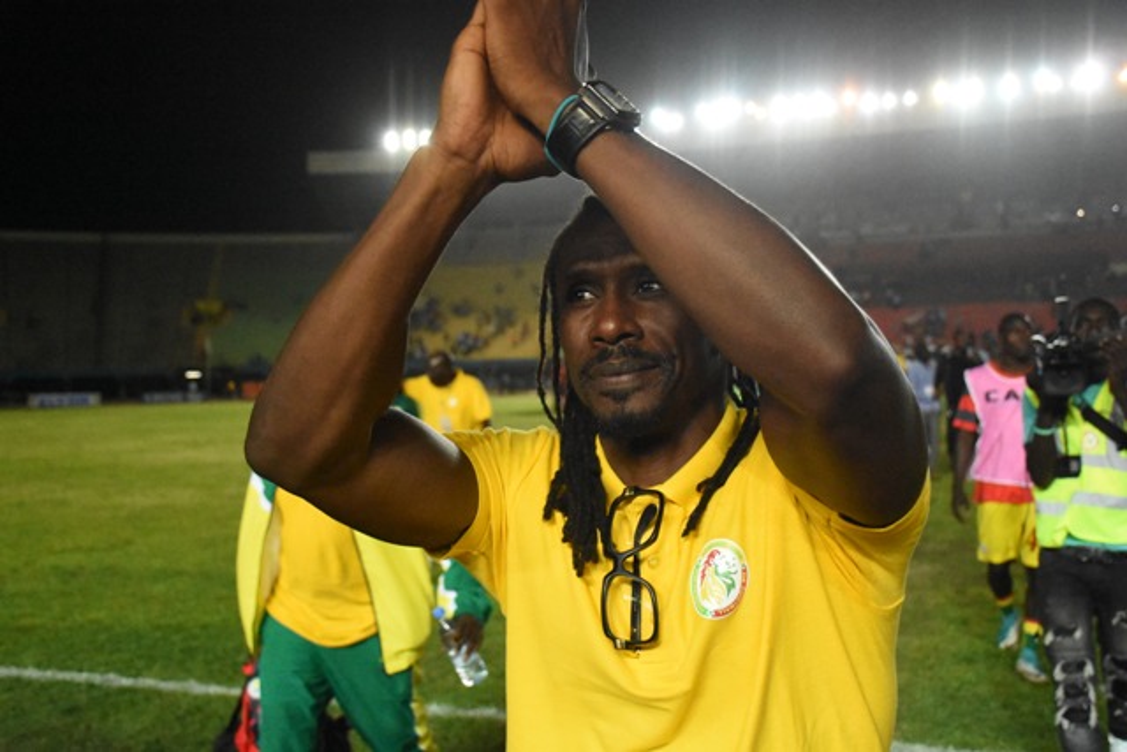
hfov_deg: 53.1
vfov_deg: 36.9
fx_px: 1127
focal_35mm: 36
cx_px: 564
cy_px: 376
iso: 10000
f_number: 3.8
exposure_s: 1/2500
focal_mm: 24
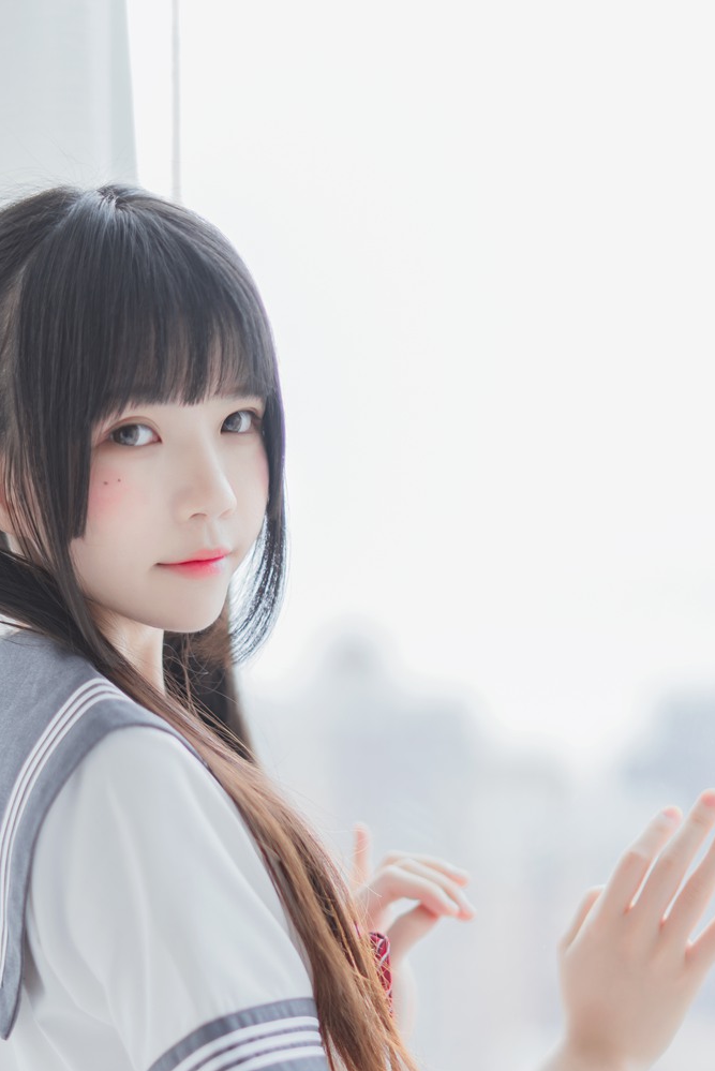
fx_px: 2678
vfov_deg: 22.2
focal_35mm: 90
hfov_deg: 15.1
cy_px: 913
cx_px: 161
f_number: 1.4
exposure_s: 1/250
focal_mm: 50
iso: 125
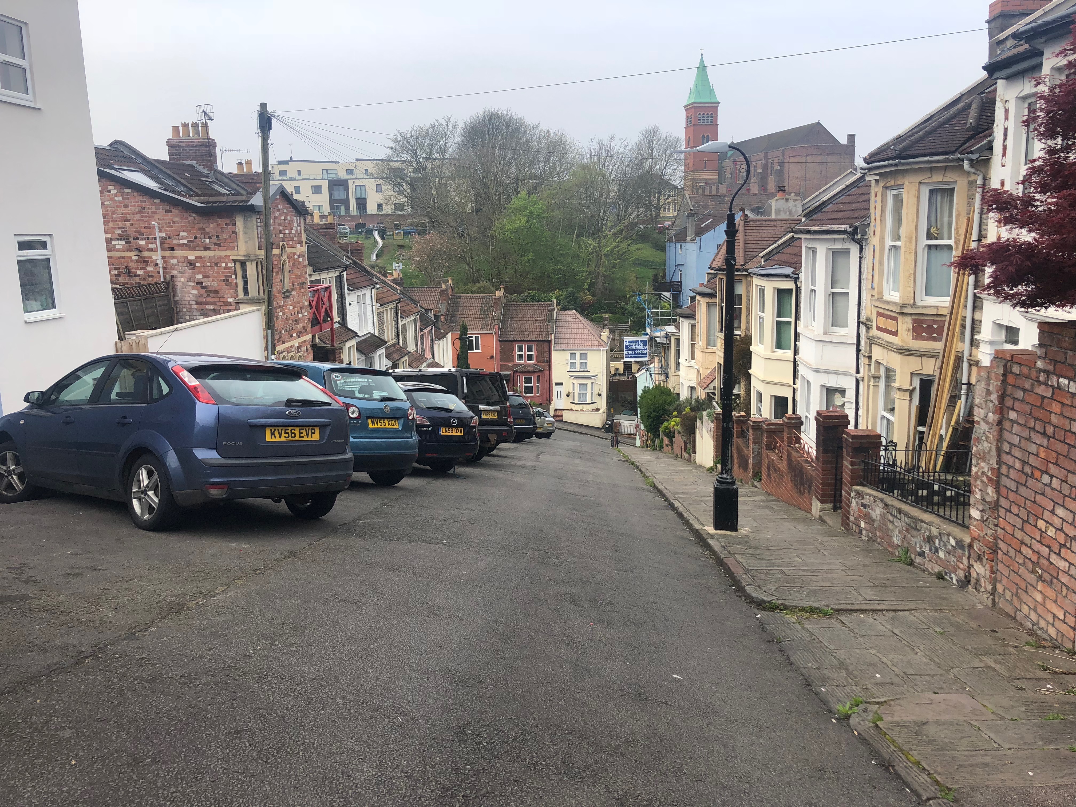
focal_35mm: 28
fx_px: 870
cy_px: 404
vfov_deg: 49.7
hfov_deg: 63.4
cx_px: 538
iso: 20
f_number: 1.8
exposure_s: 1/923
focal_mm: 3.99
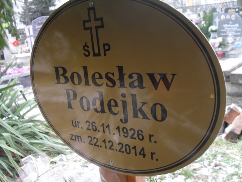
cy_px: 91
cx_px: 121
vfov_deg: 40.7
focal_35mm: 35
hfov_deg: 52.6
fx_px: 245
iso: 100
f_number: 3.2
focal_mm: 6.3
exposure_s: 1/45
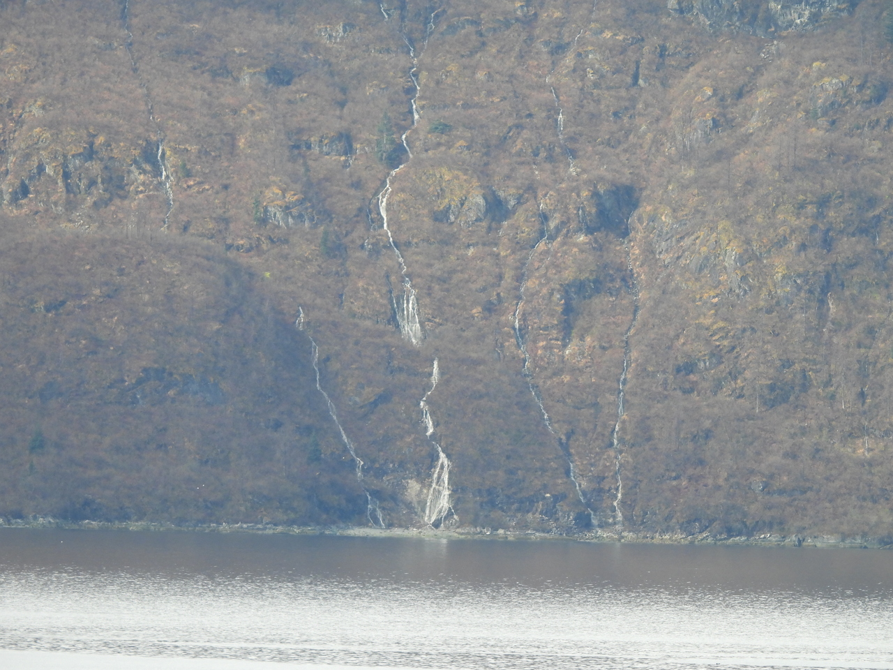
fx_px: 16768
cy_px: 335
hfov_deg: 3.1
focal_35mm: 650
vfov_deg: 2.3
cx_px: 446
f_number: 5.6
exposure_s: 1/500
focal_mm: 116
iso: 280
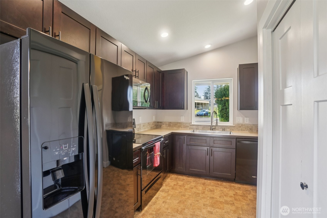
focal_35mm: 16
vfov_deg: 73.7
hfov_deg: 96.7
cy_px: 109
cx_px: 164
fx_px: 145
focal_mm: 16
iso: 400
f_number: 8
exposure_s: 1/8
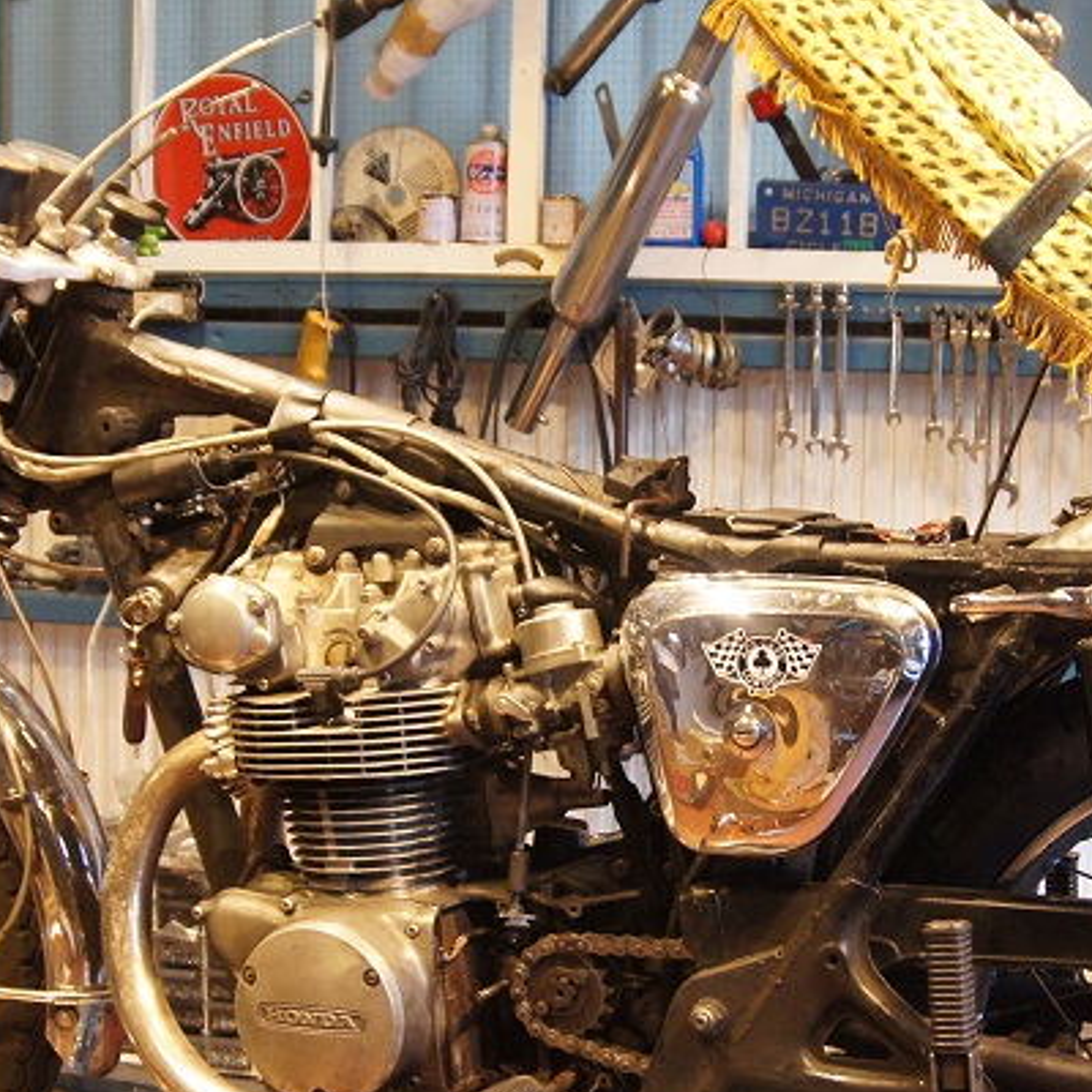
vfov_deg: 24.6
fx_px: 2498
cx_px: 633
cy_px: 637
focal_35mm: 70
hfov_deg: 24.6
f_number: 4
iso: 1600
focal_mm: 22
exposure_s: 1/30
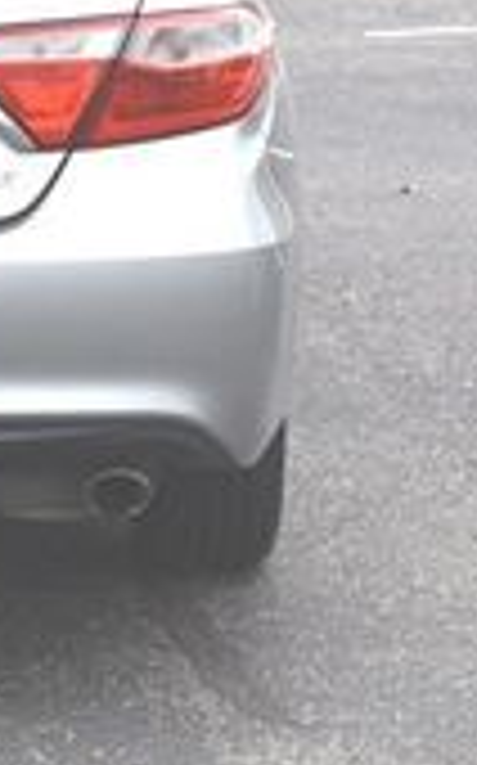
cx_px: -284
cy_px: -25
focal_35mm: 207
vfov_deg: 10.0
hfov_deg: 6.2
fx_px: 4313
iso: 180
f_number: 8
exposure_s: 1/250
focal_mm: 36
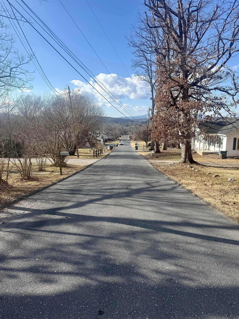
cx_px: 120
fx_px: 221
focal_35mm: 24
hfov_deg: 56.8
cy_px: 160
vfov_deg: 71.6
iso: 80
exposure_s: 1/3425
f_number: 1.78
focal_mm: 6.76
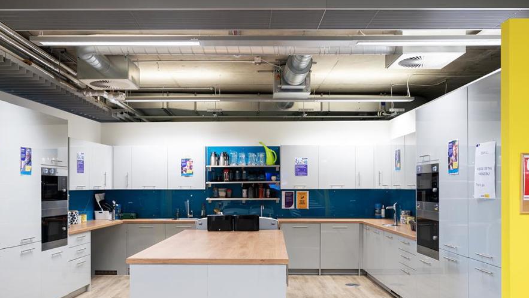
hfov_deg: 58.0
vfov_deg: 34.5
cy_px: 189
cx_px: 249
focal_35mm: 34
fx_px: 477
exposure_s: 1/6
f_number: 8
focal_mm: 28
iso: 500
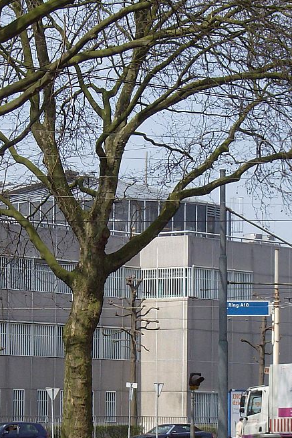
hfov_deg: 7.8
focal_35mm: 175
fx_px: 2130
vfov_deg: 11.7
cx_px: 104
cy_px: 247
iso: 100
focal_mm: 18
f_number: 7.8
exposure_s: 1/250
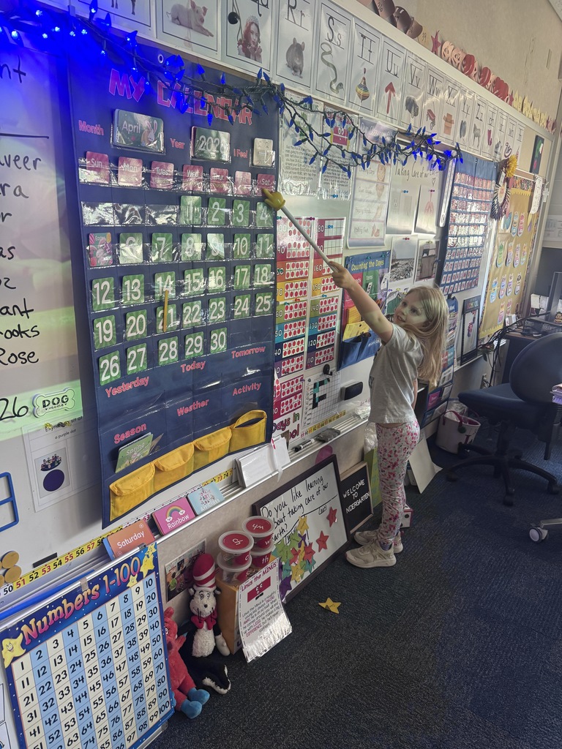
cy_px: 374
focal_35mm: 24
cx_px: 281
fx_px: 520
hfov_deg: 56.8
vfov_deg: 71.6
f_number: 1.78
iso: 200
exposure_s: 1/60
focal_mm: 6.76
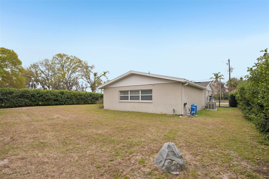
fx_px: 120
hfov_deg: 96.7
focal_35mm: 16
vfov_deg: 73.7
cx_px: 134
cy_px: 90
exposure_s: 1/800
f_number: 8
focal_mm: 16
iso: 400
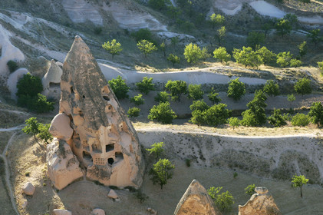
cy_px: 108
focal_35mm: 105
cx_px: 162
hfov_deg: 19.5
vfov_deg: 13.0
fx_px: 941
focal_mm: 70
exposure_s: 1/200
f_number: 7.1
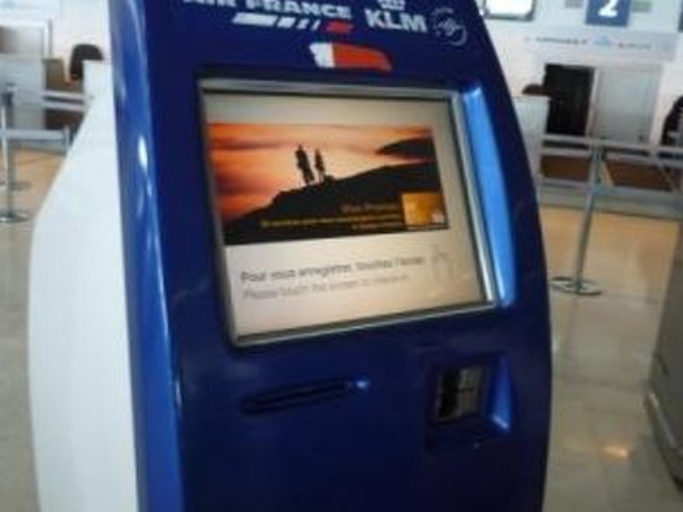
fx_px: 730
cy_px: 250
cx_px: 294
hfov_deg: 50.0
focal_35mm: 37
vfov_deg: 38.6
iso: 200
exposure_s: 1/30
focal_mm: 4.4
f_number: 2.8
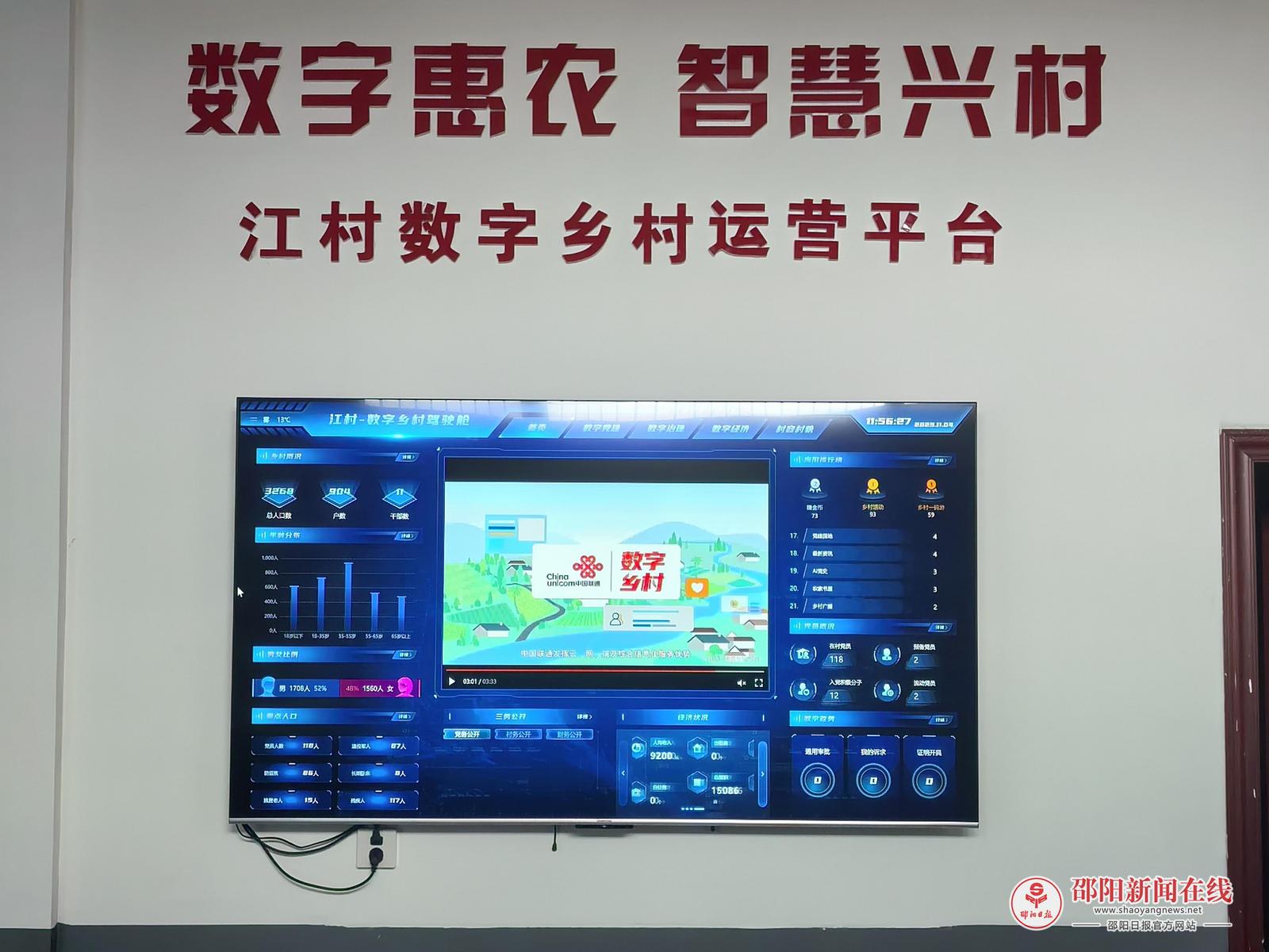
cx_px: 634
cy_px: 476
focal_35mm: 54
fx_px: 1980
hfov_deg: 35.5
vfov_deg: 27.0
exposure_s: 1/100
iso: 100
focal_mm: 5.52
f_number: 1.9
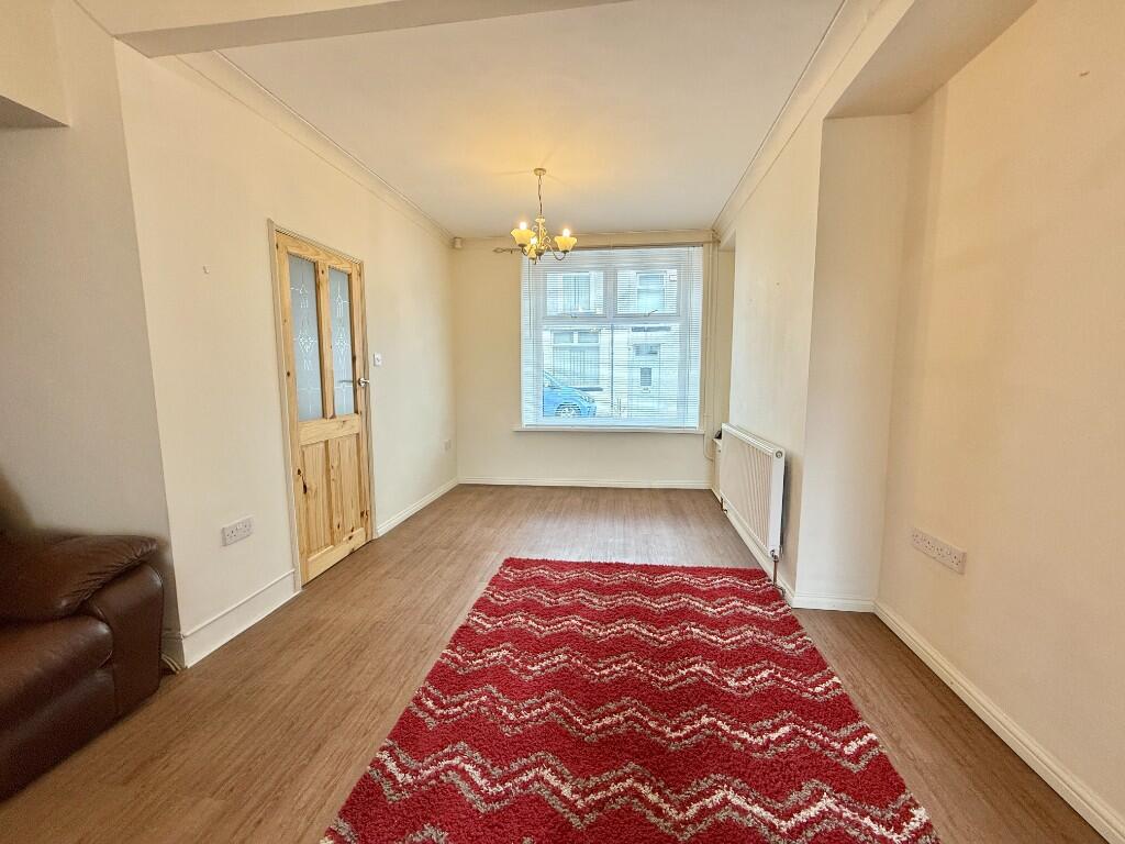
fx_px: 455
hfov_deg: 102.1
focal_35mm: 14
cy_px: 422
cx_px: 562
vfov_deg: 85.7
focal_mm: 2.22
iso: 125
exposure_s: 1/100
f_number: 2.2
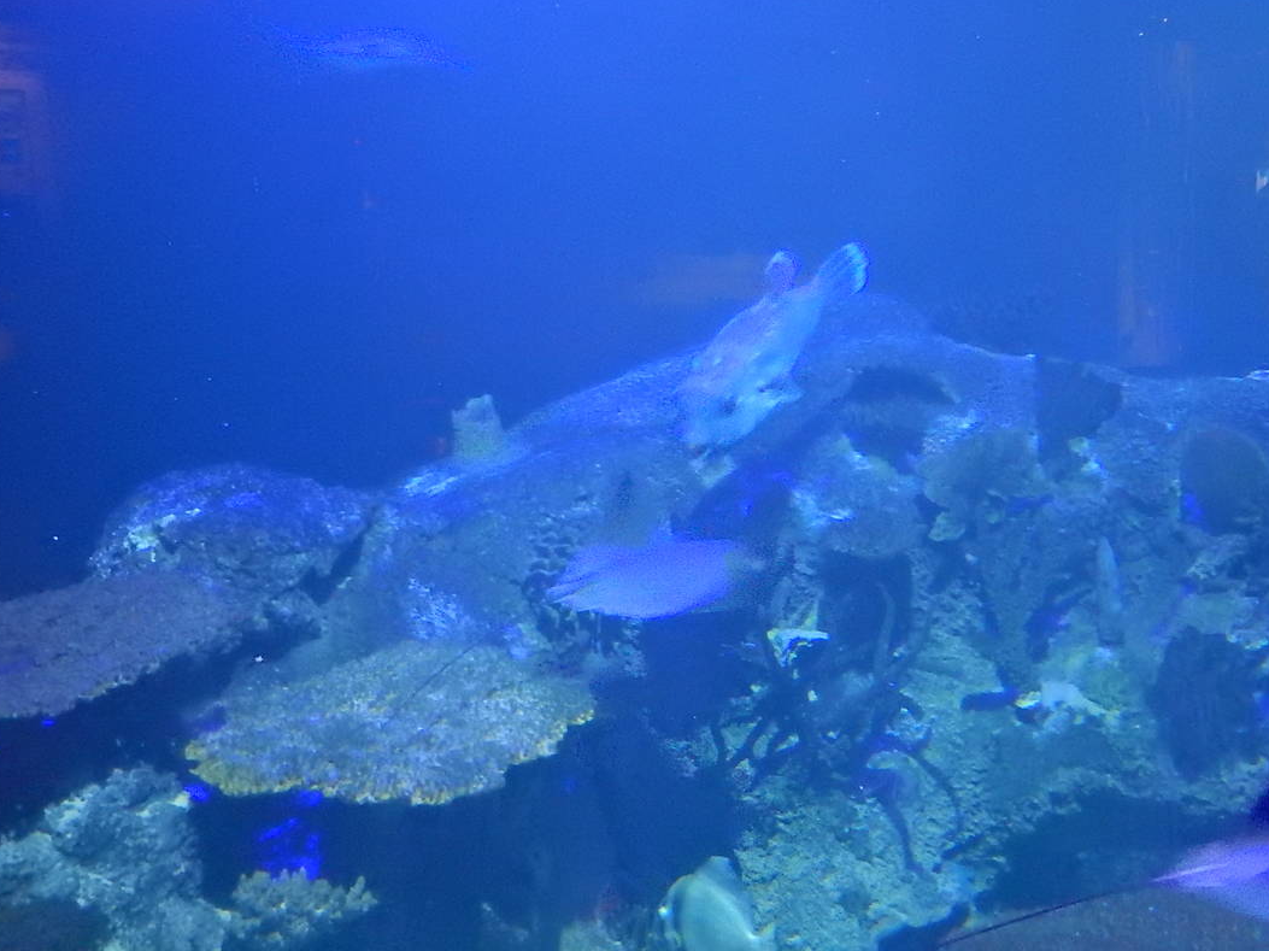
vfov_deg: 37.6
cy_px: 411
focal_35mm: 38
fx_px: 1393
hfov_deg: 47.5
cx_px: 927
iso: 1600
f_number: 3.4
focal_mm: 4.5
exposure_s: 1/8
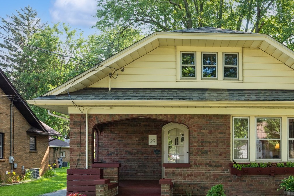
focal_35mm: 40
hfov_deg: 47.4
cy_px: 143
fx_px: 327
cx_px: 204
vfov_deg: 32.9
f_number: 8
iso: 400
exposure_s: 1/100
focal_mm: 25
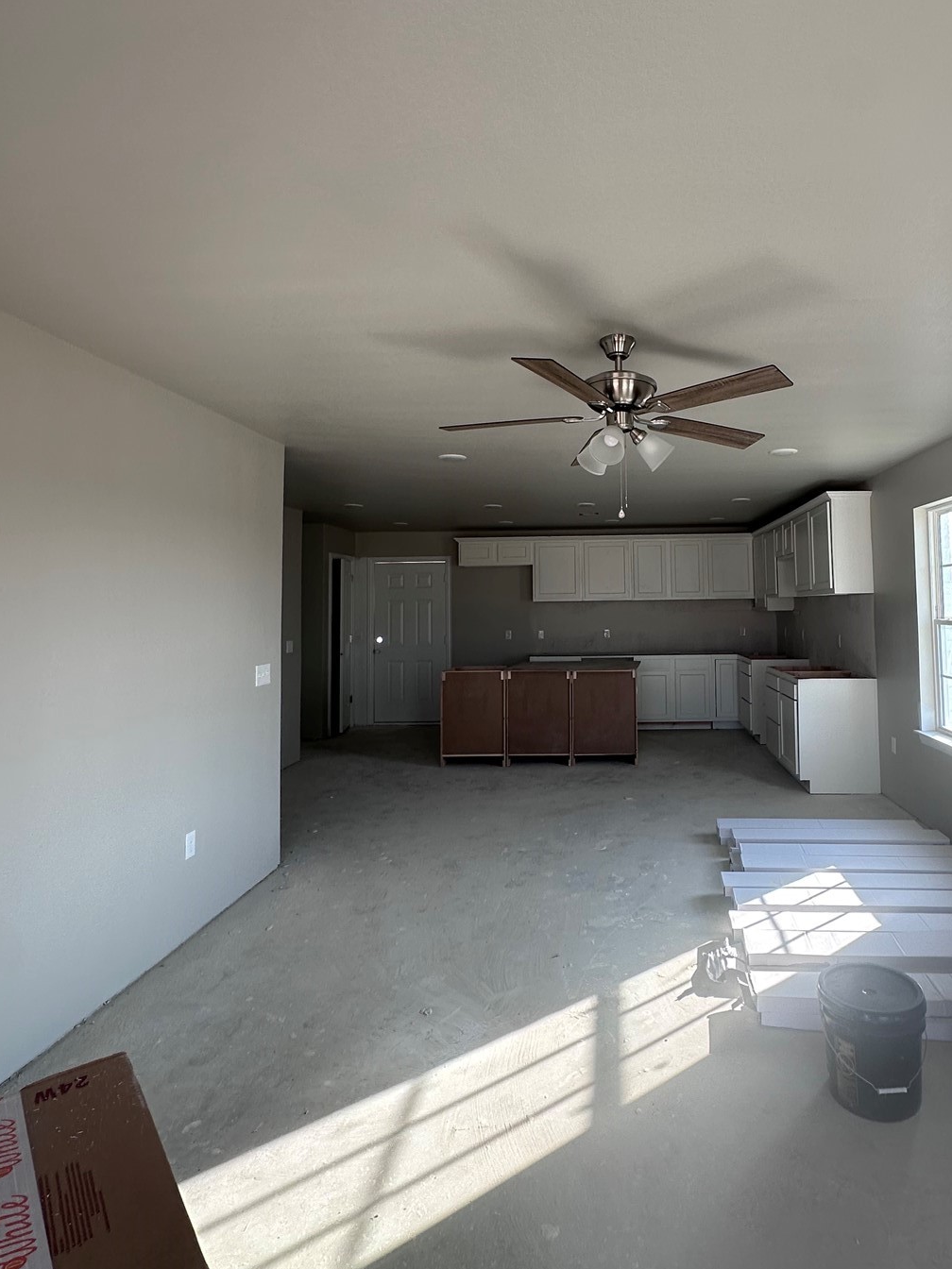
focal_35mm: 20
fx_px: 733
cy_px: 558
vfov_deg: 81.4
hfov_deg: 64.8
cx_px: 608
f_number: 2.2
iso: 40
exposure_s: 1/111
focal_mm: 2.22
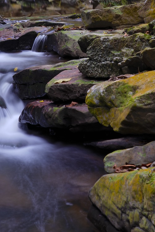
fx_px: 542
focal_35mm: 84
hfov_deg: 16.2
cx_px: 53
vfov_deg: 23.7
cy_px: 39
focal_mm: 43
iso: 50
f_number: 13
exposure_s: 3.2
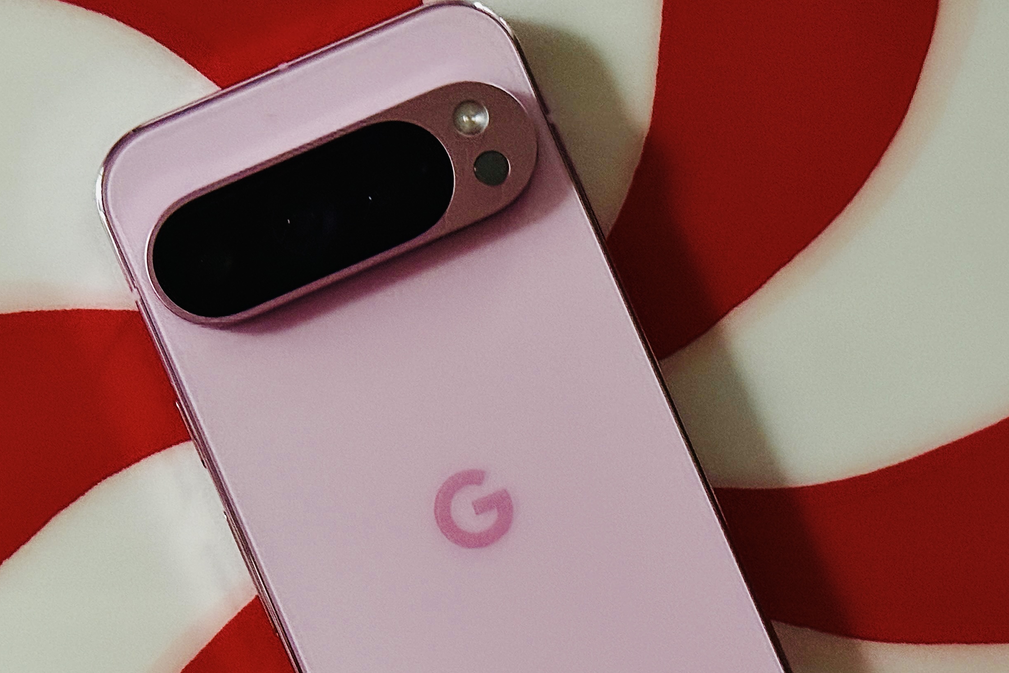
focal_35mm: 82
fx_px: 2298
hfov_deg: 24.8
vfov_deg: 16.6
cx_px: 474
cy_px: 509
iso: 800
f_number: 1.78
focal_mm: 6.76
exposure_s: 1/19
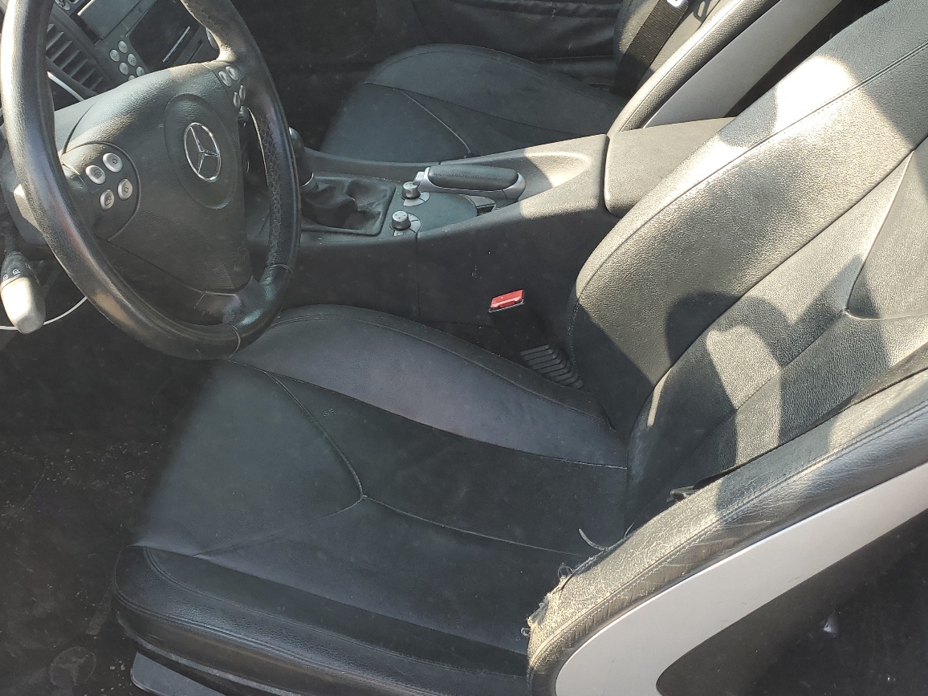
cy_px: 347
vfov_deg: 39.7
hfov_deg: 50.3
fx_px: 965
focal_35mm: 36
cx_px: 301
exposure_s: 1/256
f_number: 1.5
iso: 50
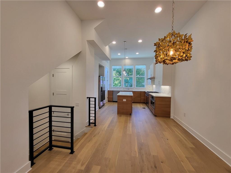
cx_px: 116
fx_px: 87
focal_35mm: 13
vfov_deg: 89.9
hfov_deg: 106.2
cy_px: 86
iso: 80
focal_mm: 1.74
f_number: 2.2
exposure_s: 1/59
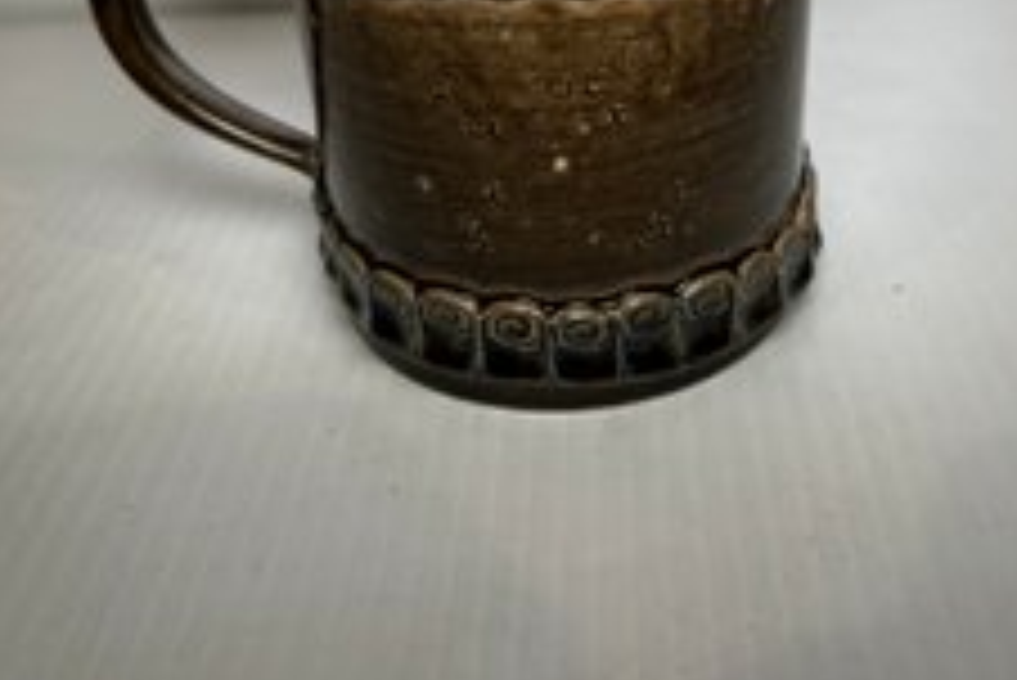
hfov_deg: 47.3
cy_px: 106
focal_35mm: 41
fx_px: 1159
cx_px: 547
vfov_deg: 31.6
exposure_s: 1/120
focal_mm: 5.7
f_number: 1.5
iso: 40
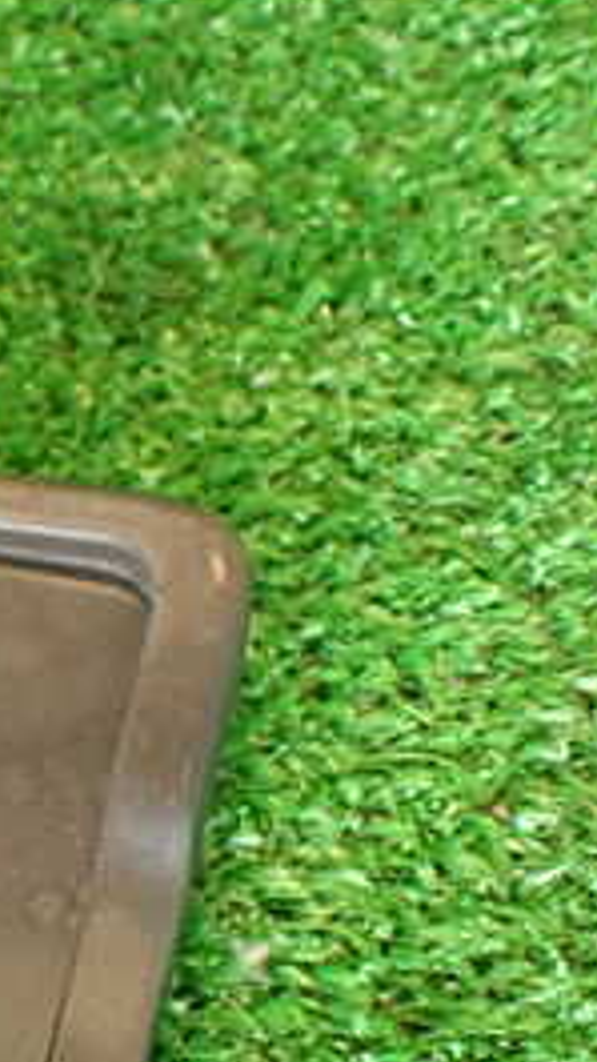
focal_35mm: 79
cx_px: -581
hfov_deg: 13.3
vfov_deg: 26.7
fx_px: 2224
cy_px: 713
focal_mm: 5.79
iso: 320
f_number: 2.4
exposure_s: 1/30
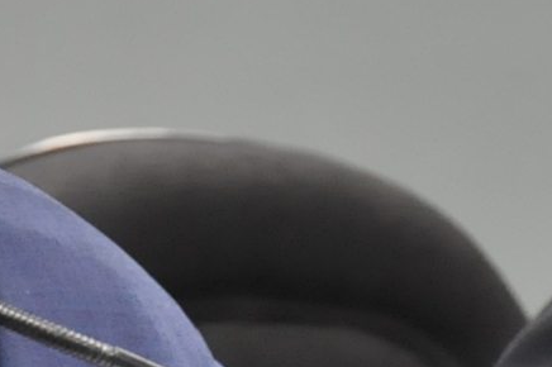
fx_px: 10173
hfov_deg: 3.1
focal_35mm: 664
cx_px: -309
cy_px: 34
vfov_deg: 2.1
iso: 2000
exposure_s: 1/60
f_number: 5.6
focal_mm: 90
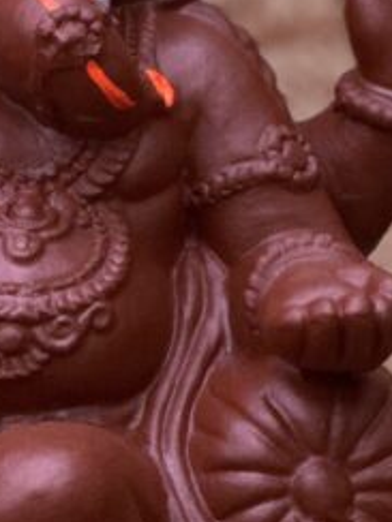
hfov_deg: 5.9
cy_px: 124
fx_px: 3805
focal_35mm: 252
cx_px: -58
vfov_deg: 7.8
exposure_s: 1/121
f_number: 2.8
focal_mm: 9
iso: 200
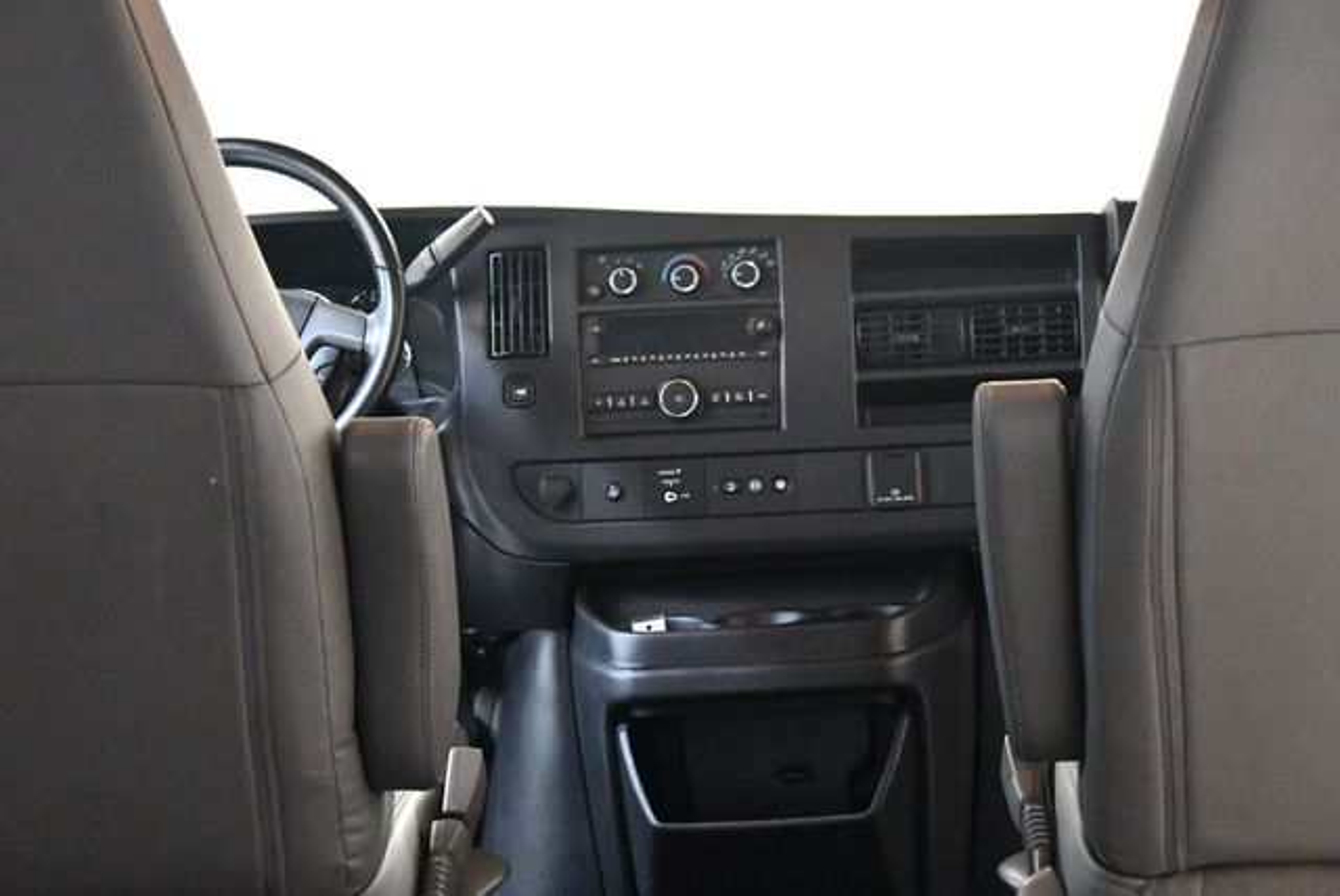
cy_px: 448
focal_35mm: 110
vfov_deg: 12.5
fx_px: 4098
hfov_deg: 18.6
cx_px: 670
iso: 12800
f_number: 5.6
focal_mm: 55
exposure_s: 1/50
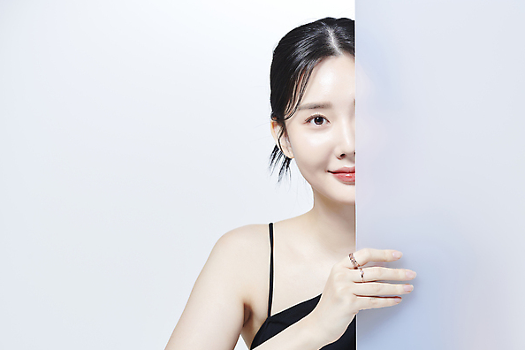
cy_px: 174
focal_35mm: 106
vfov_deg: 12.9
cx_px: 262
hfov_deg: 19.3
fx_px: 1546
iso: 64
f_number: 13
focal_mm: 105
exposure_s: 1/125
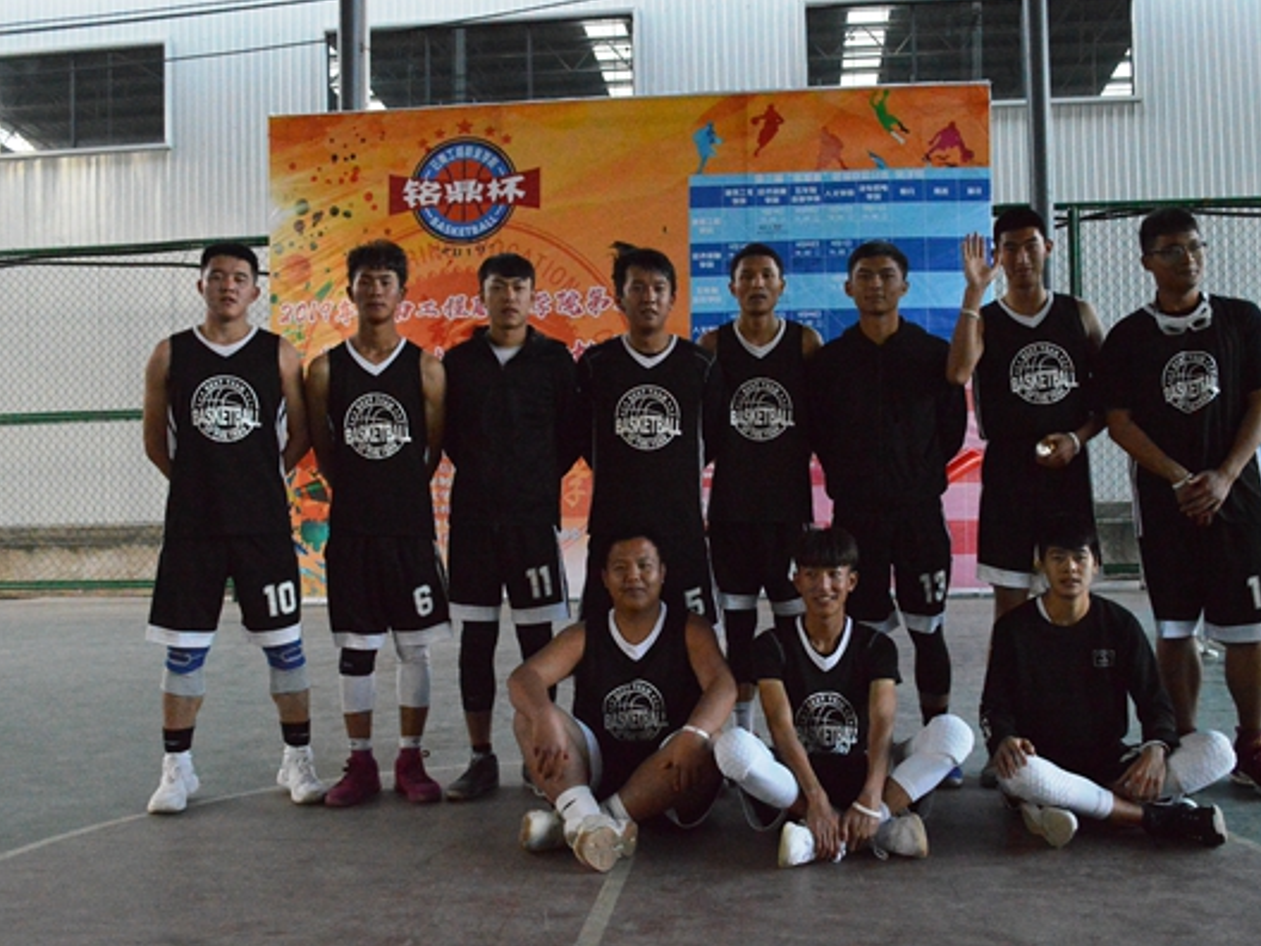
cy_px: 472
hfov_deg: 51.3
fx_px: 1311
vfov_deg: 39.7
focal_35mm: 36
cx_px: 664
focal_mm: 22
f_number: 6.3
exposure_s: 1/320
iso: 6400
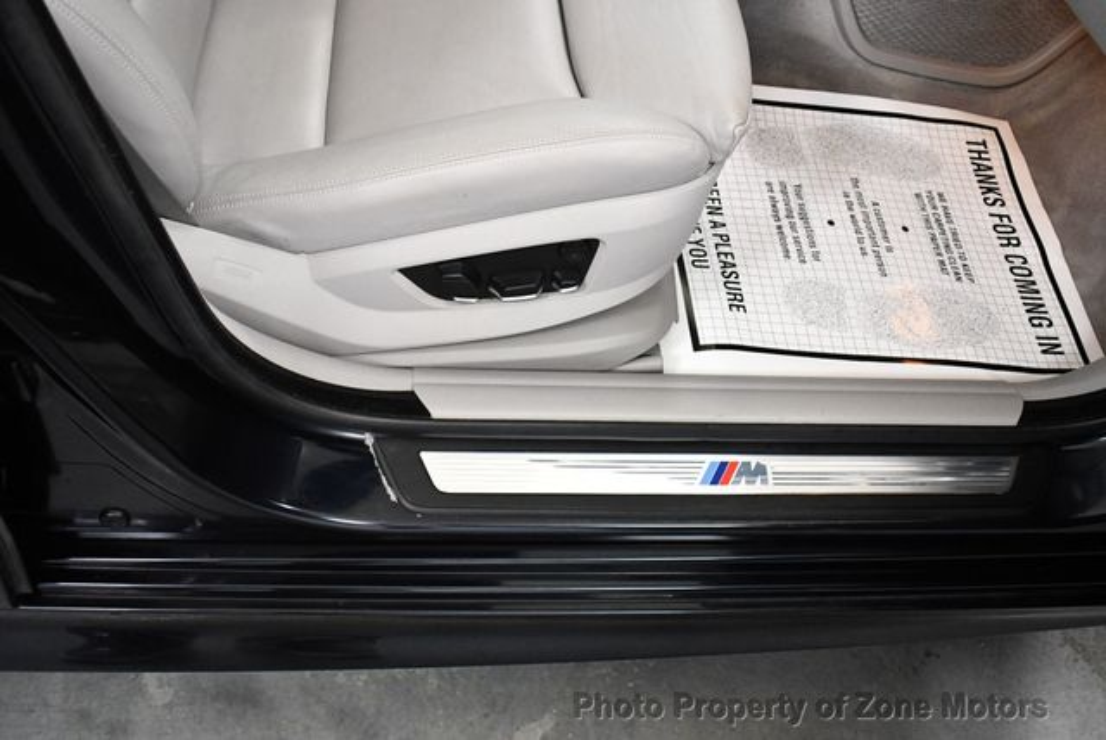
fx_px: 1107
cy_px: 370
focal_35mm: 36
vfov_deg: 36.9
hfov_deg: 53.1
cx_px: 553
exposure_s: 1/125
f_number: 3.5
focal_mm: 18
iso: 2500
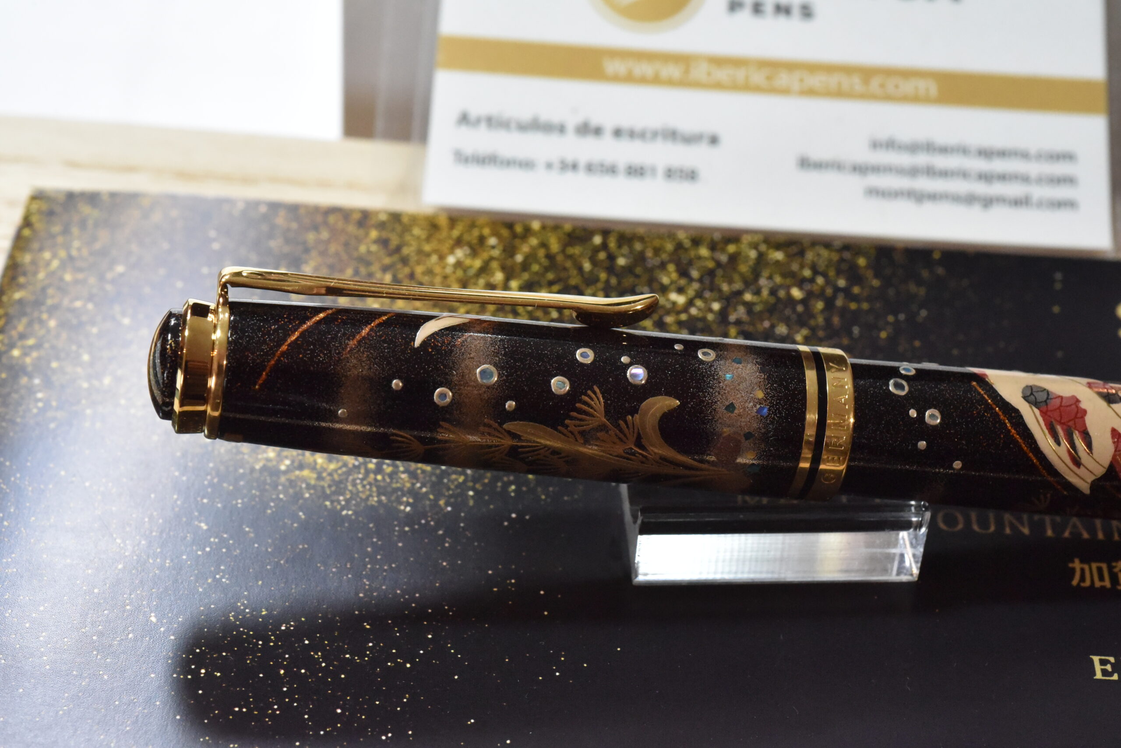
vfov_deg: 22.6
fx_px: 1869
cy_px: 374
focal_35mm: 60
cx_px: 560
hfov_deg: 33.4
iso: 12800
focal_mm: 60
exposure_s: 1/125
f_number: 20
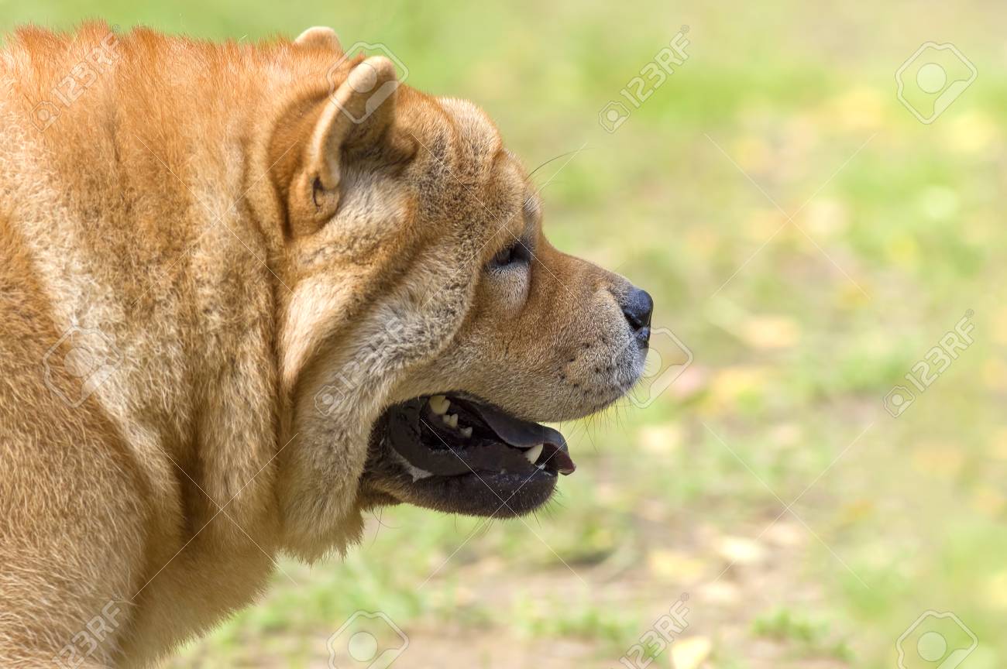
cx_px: 504
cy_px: 334
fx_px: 8383
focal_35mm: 300
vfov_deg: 4.6
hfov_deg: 6.9
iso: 800
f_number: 5
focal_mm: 200
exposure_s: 1/1000
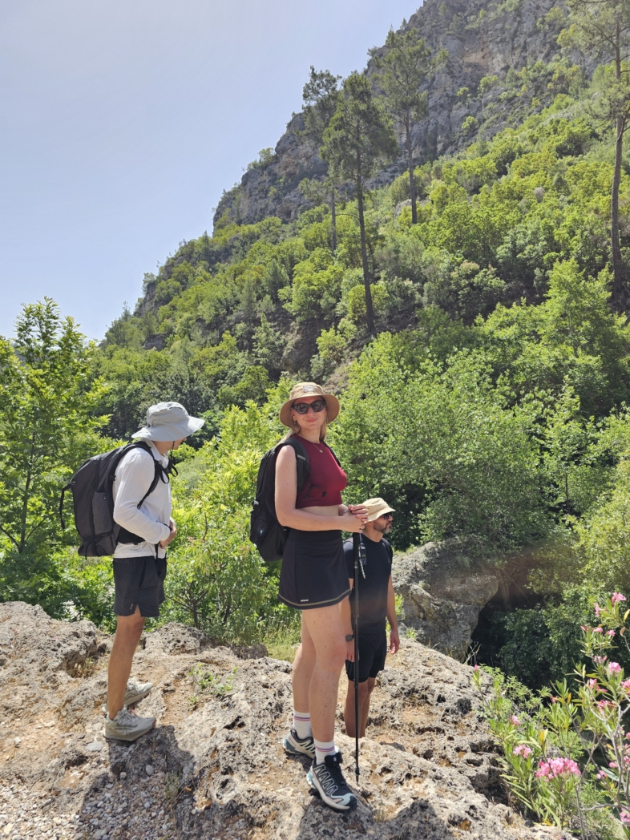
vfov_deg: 73.9
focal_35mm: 23
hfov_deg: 58.9
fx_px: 558
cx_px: 315
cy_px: 420
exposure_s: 1/296
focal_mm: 6.3
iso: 10
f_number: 1.7
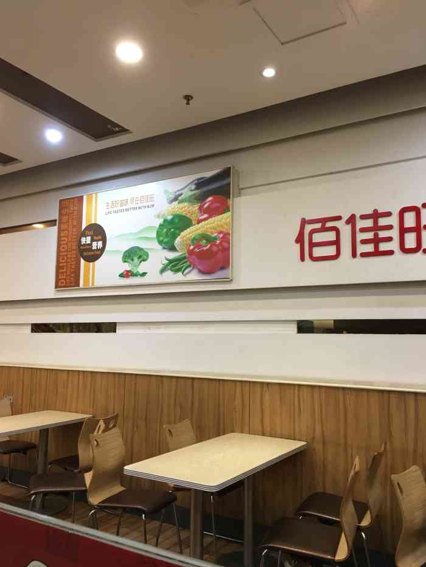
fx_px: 476
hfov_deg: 48.2
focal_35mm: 29
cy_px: 284
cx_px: 213
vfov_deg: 61.7
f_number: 2.2
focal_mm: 4.15
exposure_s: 1/33
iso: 125
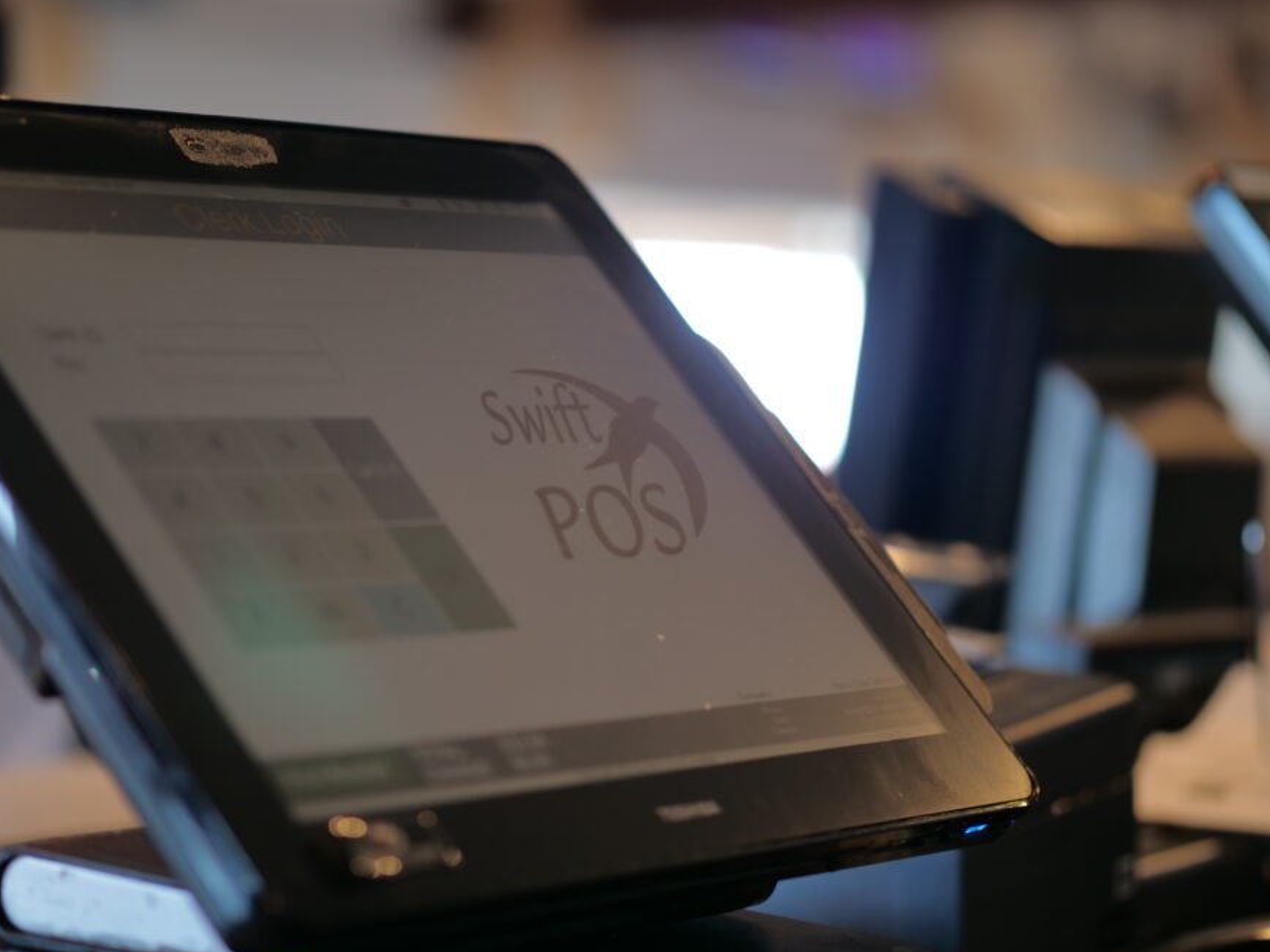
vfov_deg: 14.6
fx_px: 3706
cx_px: 526
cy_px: 499
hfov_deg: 19.4
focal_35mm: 101
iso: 125
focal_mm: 43
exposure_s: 1/80
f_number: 1.2
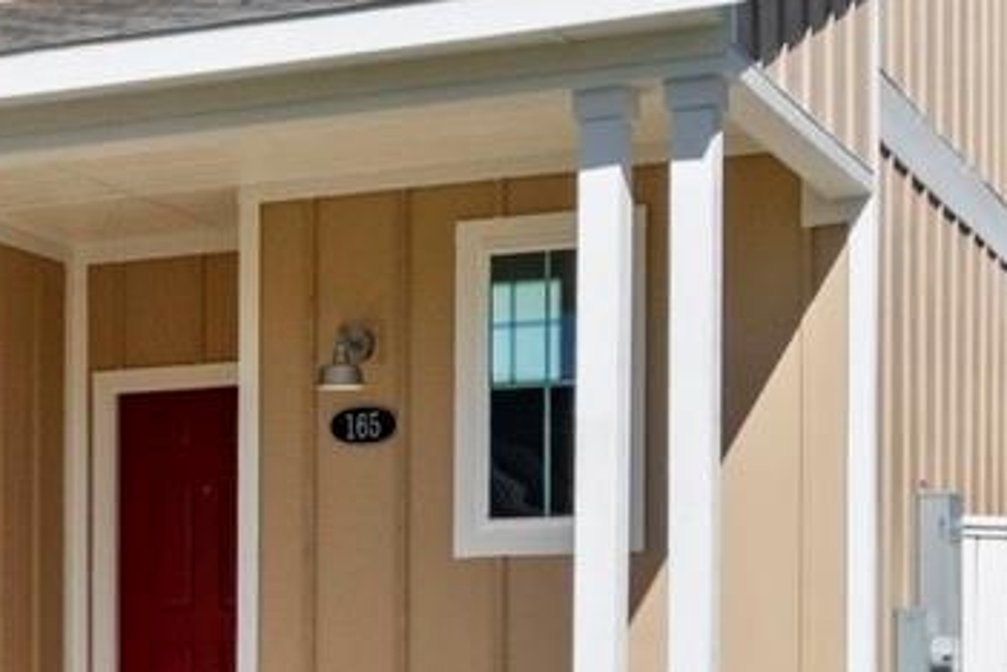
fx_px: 2713
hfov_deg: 19.3
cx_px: -323
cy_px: 32
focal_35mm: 97
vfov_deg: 13.9
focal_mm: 14
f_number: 8
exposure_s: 1/800
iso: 400
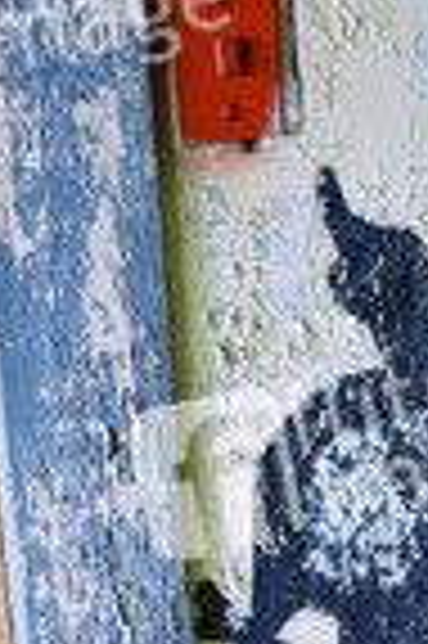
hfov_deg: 13.2
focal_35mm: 101
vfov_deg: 19.5
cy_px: 680
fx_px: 1805
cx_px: 493
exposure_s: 1/30
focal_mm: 24
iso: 400
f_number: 5.6
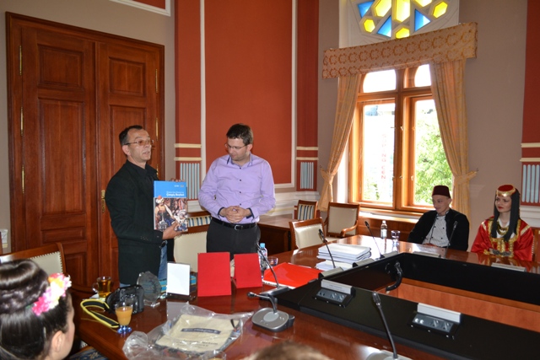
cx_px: 270
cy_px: 180
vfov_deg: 48.0
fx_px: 405
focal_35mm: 27
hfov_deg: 67.4
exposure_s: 1/100
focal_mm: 18
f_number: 4
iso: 400
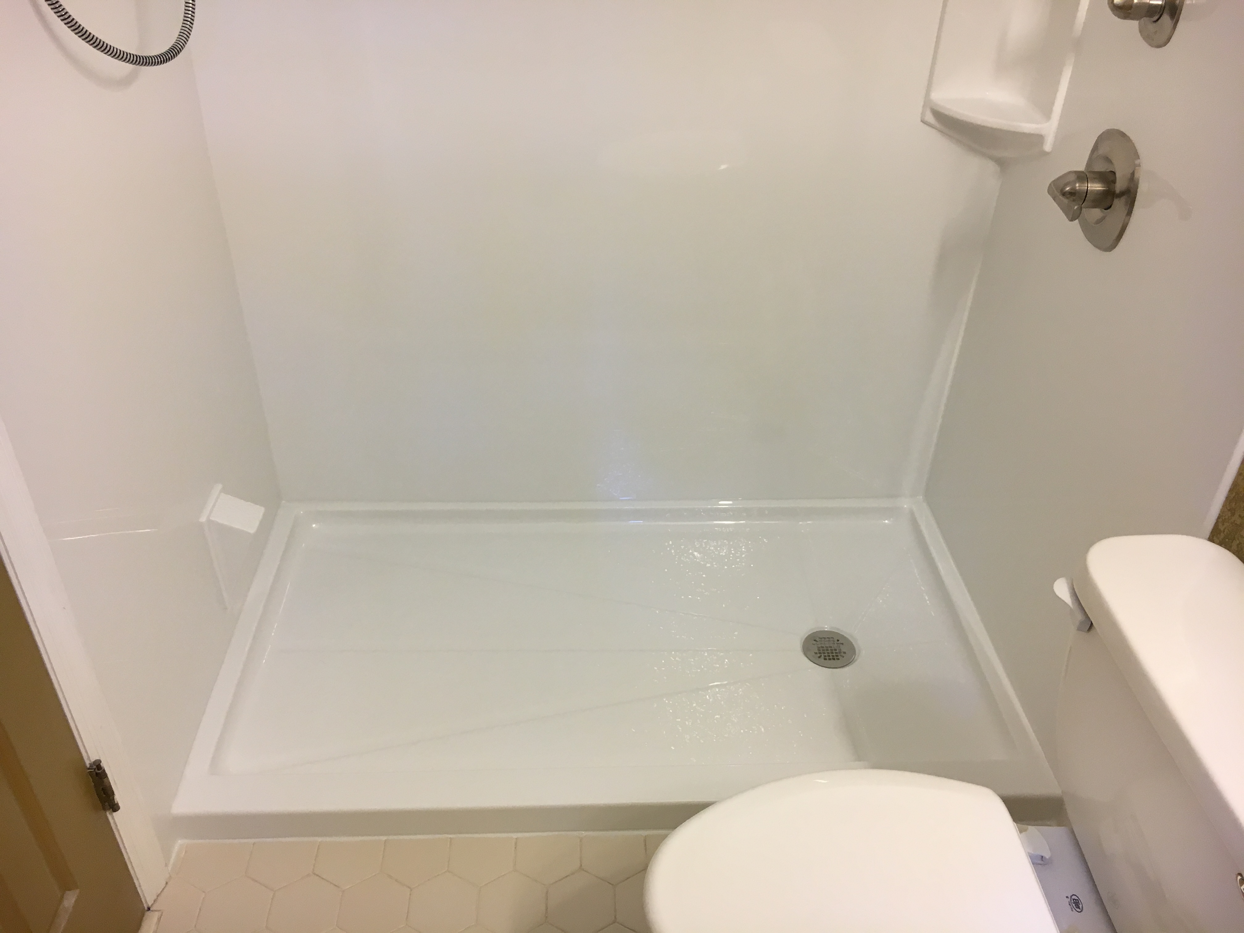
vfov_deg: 48.2
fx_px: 1042
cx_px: 622
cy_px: 466
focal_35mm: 29
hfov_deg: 61.7
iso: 64
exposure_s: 1/30
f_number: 2.2
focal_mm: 4.15
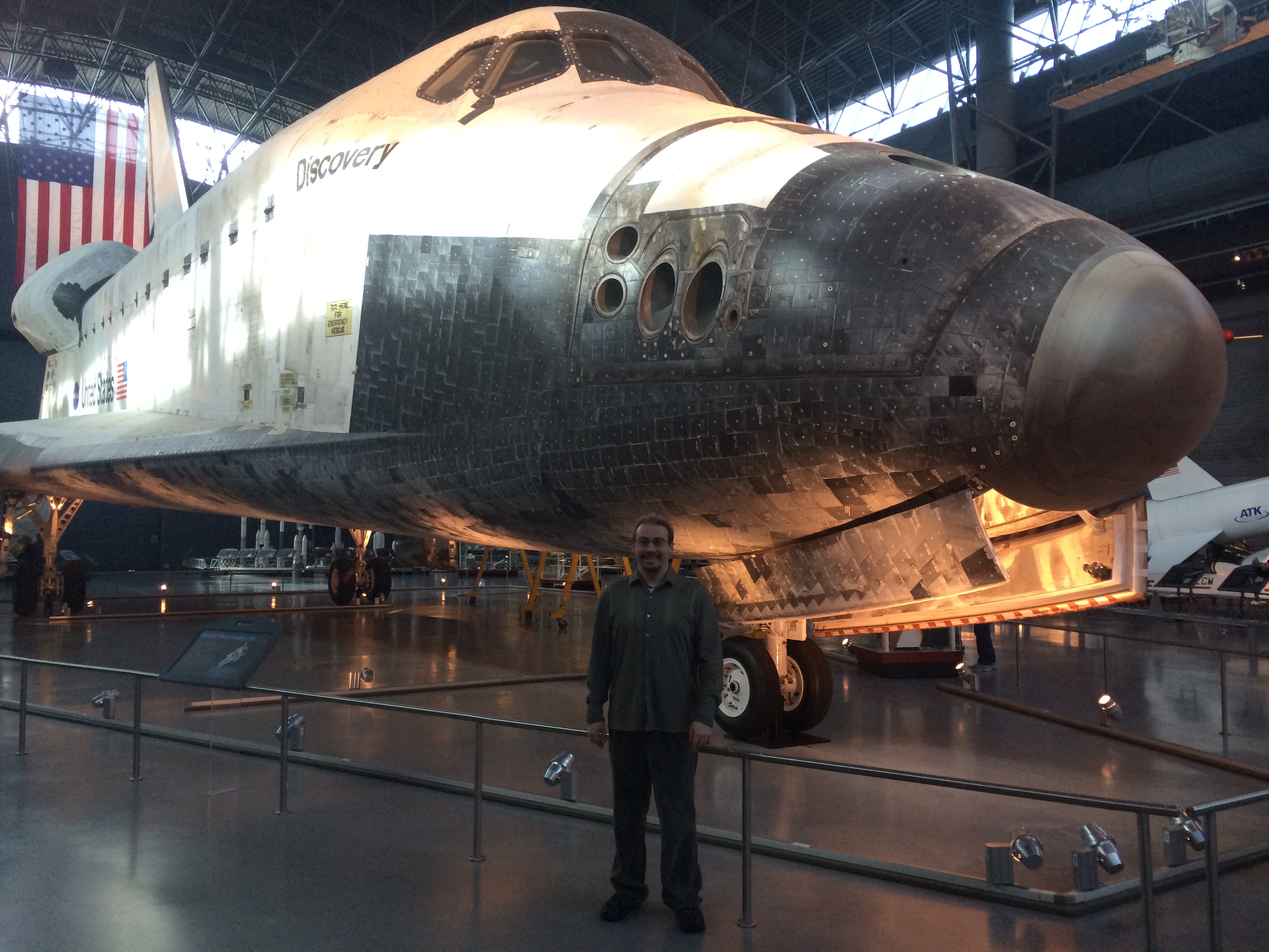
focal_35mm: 30
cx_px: 634
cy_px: 476
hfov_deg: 60.0
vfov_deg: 46.8
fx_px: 1100
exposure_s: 1/30
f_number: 2.2
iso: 50
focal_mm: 4.12
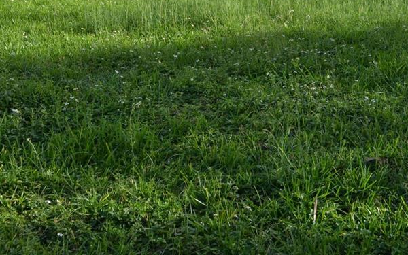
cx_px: 238
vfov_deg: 22.3
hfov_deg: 36.8
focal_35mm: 55
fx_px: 612
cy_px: -22
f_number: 5.6
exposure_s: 1/125
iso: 140
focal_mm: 18
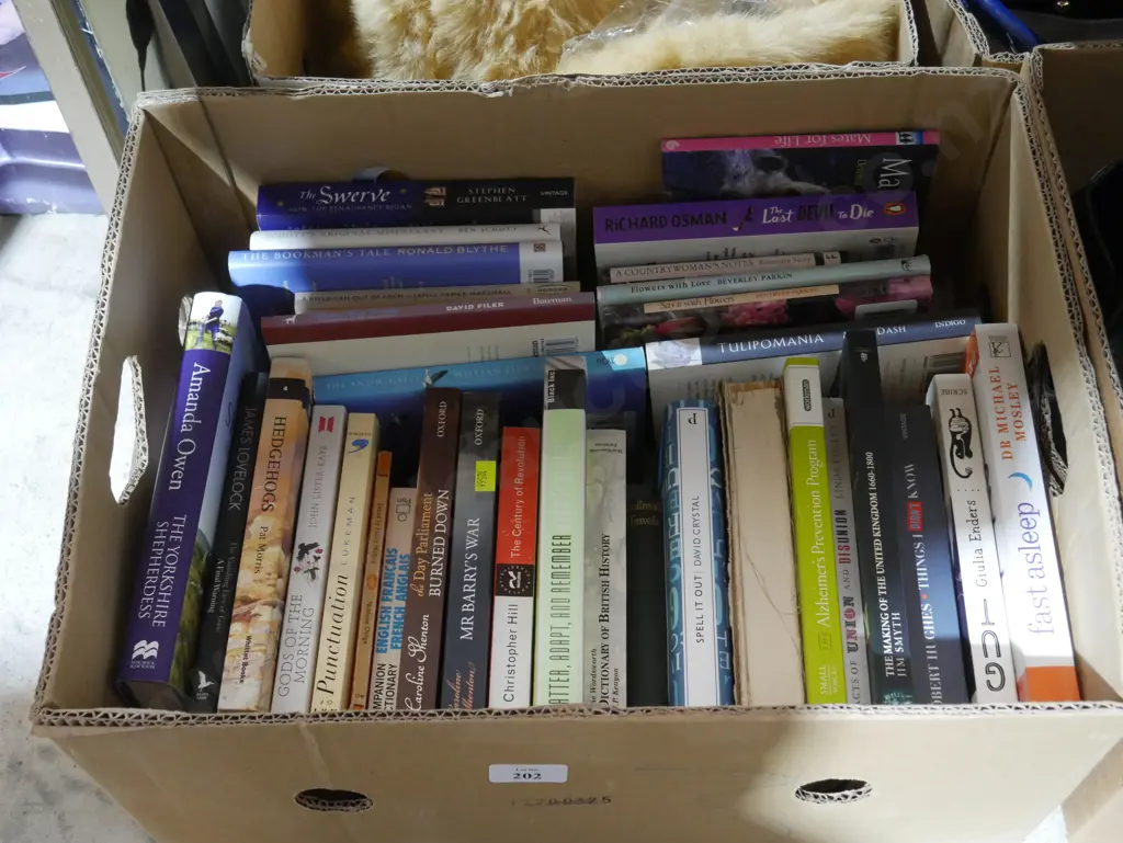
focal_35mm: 48
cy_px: 422
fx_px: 1558
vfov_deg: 30.3
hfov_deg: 39.6
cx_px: 562
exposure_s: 1/30
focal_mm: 24
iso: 3200
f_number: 5.2
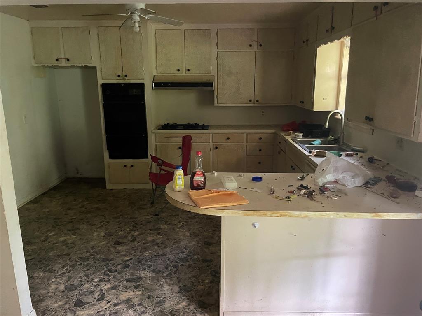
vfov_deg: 53.1
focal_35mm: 26
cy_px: 158
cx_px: 211
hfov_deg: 67.3
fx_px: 317
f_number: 1.6
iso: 800
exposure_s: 1/30
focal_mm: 4.2
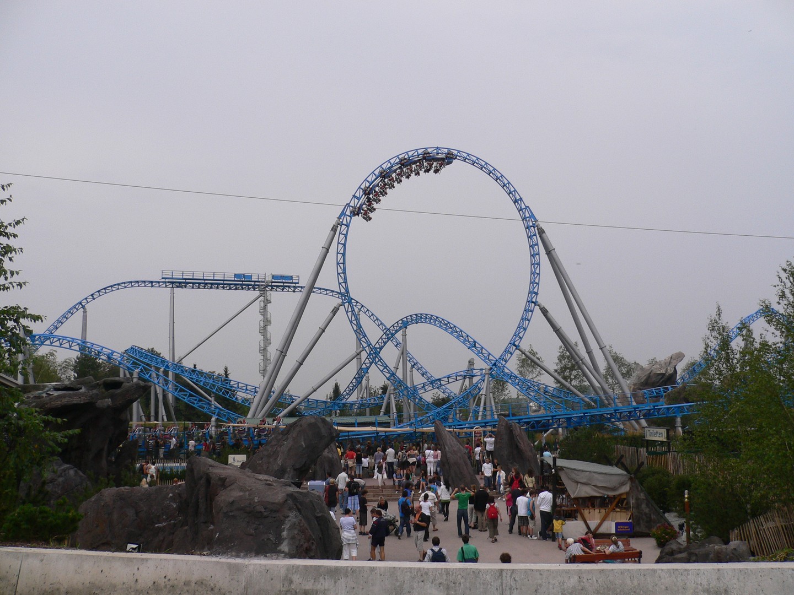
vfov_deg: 40.7
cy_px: 298
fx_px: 803
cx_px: 397
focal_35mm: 35
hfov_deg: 52.6
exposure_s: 1/250
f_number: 5.6
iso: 80
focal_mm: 5.8
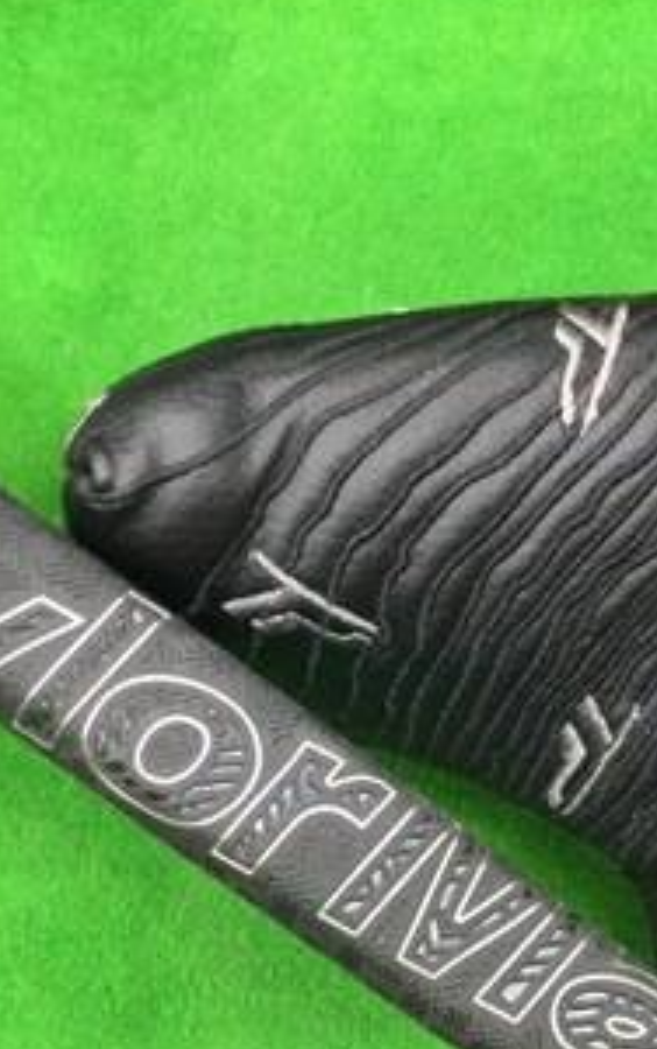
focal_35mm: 70
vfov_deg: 28.9
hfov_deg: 18.6
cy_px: 790
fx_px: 2002
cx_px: 381
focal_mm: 3.3
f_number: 2.4
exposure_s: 1/20
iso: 200
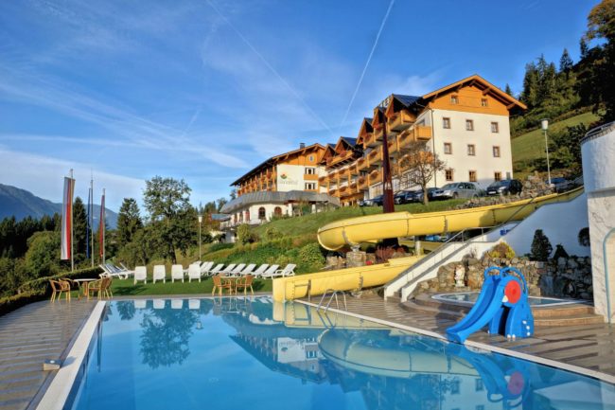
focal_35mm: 24
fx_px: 410
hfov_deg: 73.8
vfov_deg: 53.1
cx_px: 308
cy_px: 205
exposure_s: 1/80
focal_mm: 16
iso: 100
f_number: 14
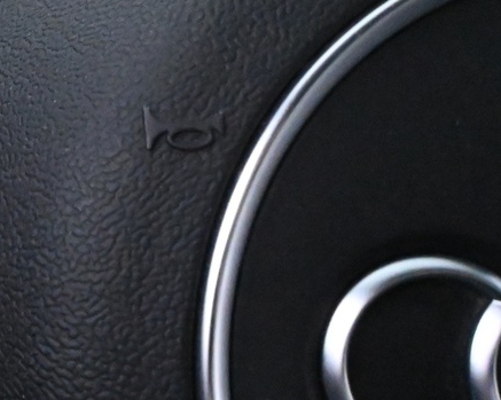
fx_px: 1393
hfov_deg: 16.8
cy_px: 123
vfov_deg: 16.3
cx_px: -407
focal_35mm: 94
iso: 9000
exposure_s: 1/30
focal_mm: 18
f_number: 7.1
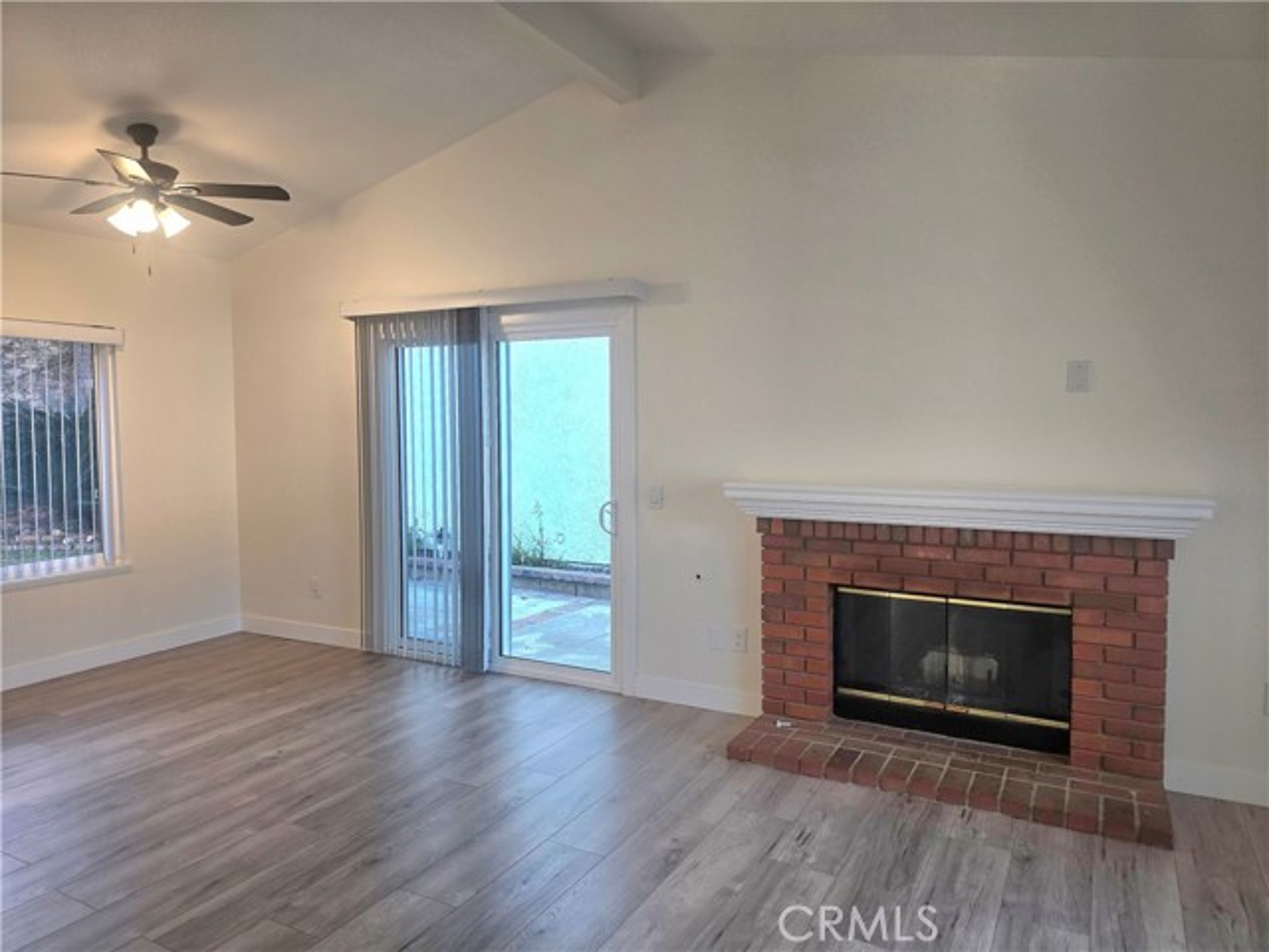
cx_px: 634
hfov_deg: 73.9
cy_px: 476
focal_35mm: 23
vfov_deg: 58.9
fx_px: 843
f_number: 1.7
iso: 40
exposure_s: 1/60.2
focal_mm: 6.3
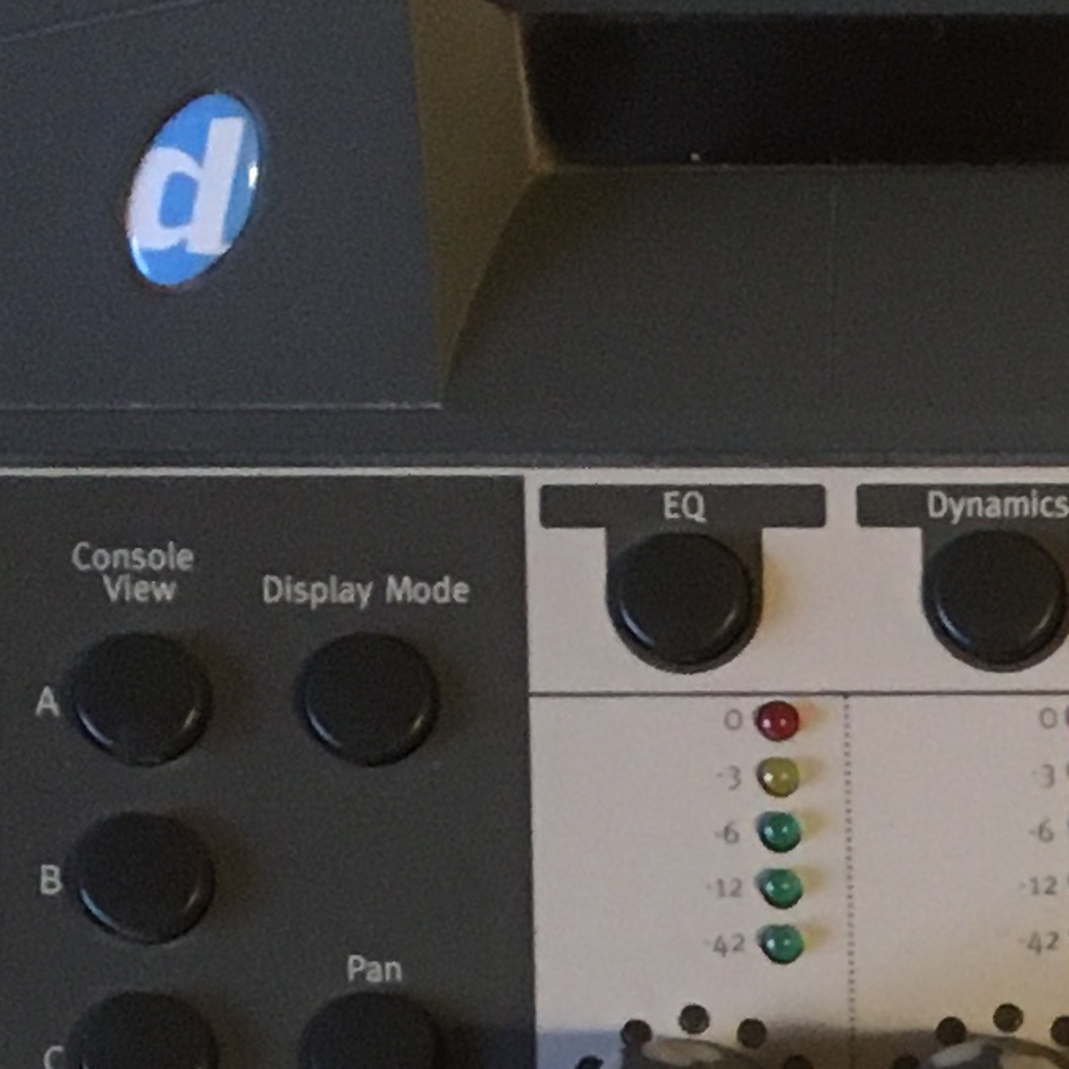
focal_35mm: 153
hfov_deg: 10.5
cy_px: 1924
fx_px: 5346
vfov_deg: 10.7
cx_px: 2090
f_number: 2.2
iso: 160
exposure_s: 1/33
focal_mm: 4.15
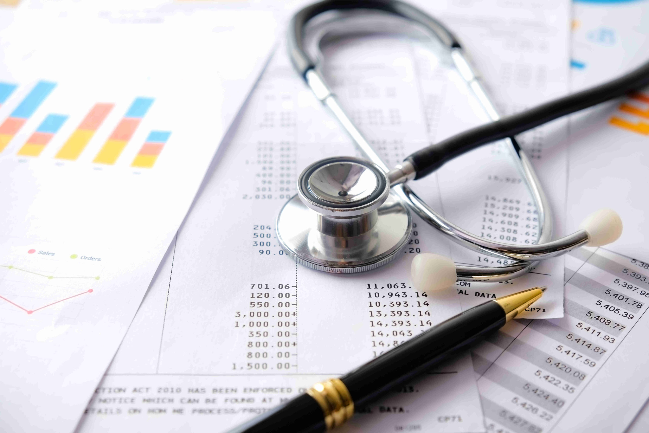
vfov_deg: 26.5
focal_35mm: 51
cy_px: 216
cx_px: 324
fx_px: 919
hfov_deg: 38.9
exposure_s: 1/45
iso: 200
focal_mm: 34.3
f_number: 4.5
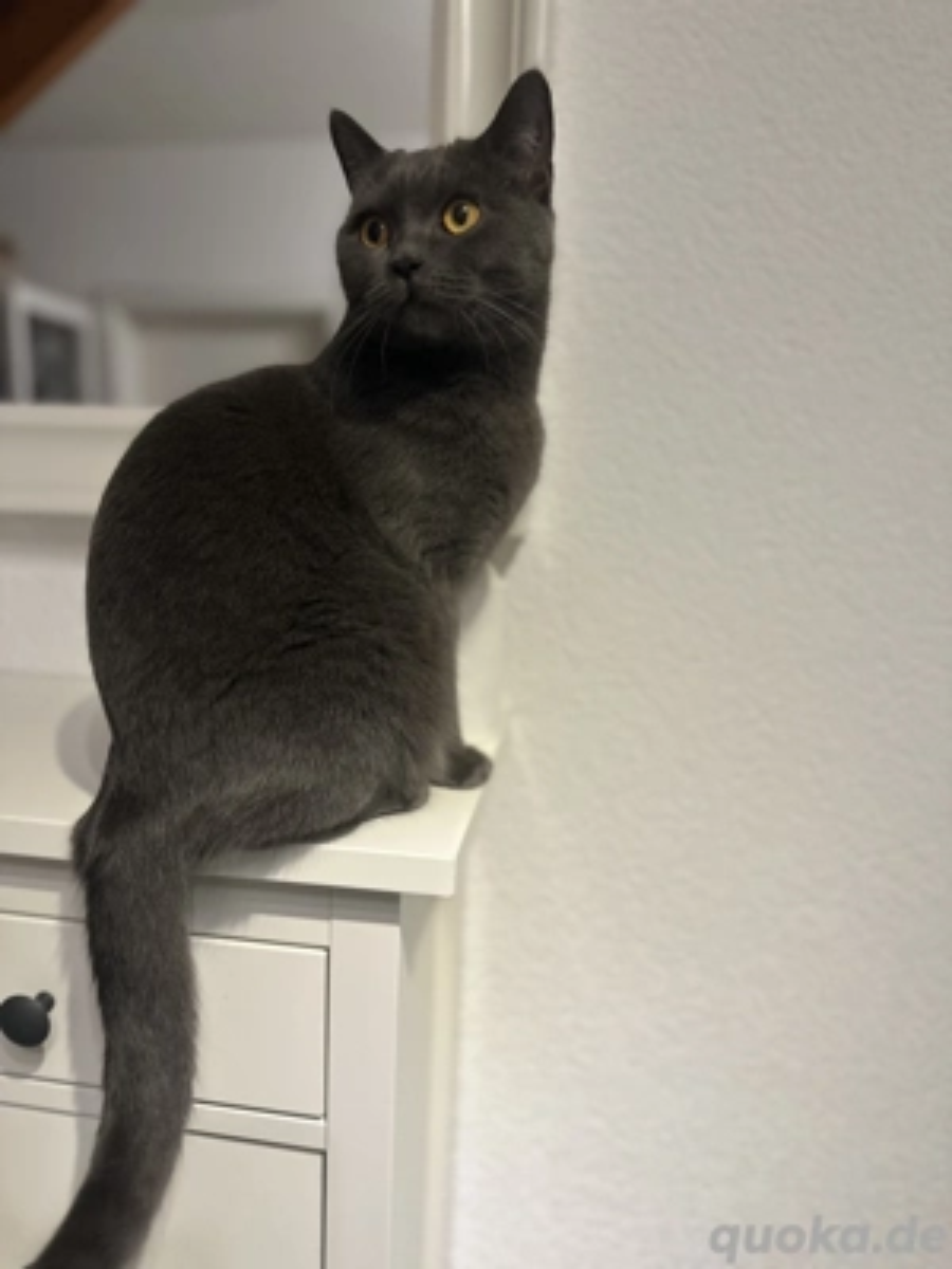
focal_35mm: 24
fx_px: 880
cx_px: 476
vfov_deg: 71.6
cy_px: 634
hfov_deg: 56.8
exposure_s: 1/50
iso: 250
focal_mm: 6.86
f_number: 1.78
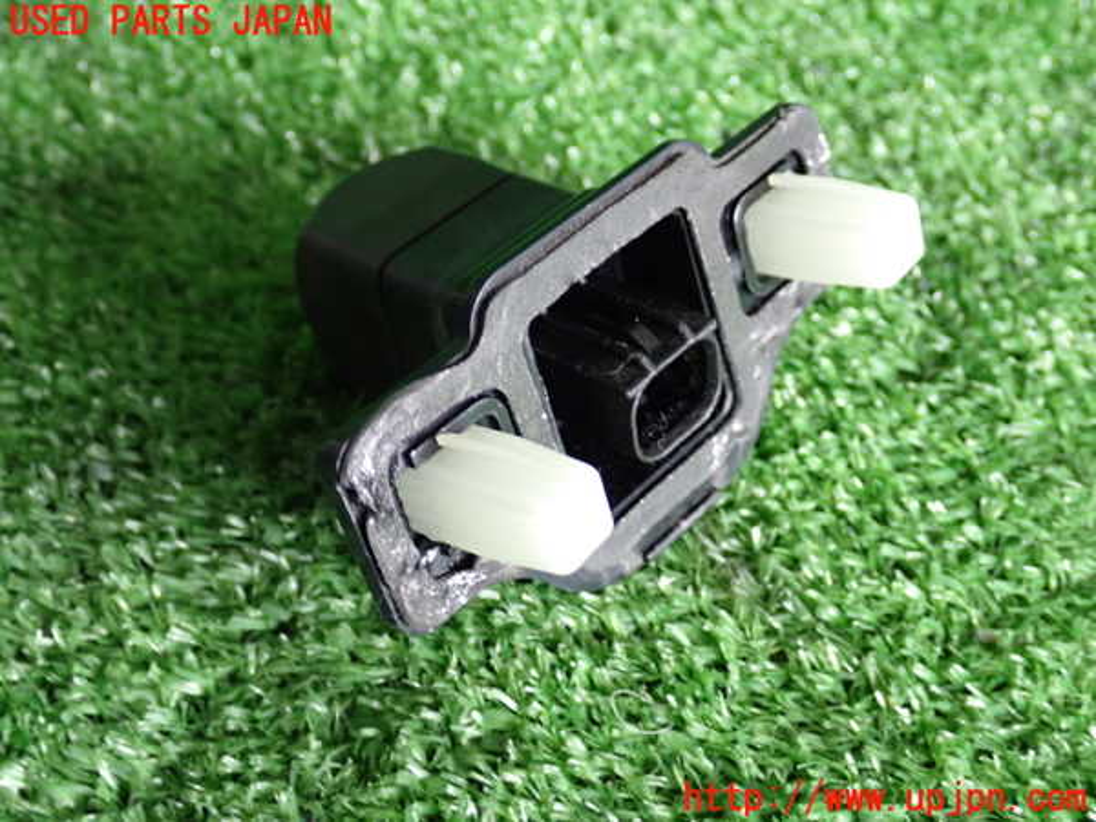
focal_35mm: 47
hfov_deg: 40.4
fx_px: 1488
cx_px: 548
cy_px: 411
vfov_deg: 30.9
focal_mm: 8.4
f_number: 3.1
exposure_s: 1/50
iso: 500
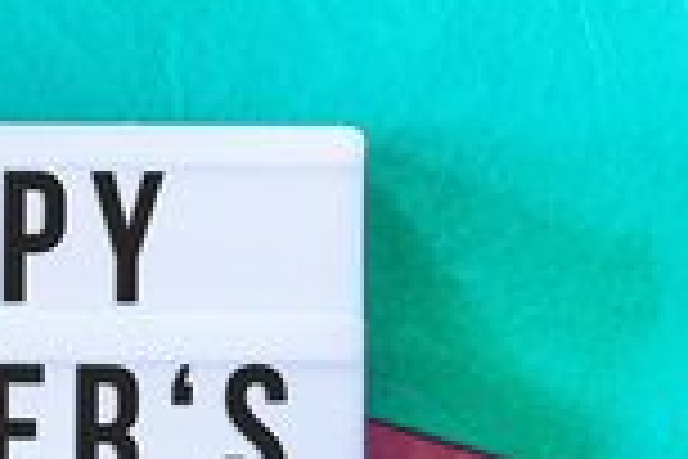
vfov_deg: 5.8
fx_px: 4529
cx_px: -90
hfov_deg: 8.6
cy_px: 236
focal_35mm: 237
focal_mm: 50
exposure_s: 1/8
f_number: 8
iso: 200
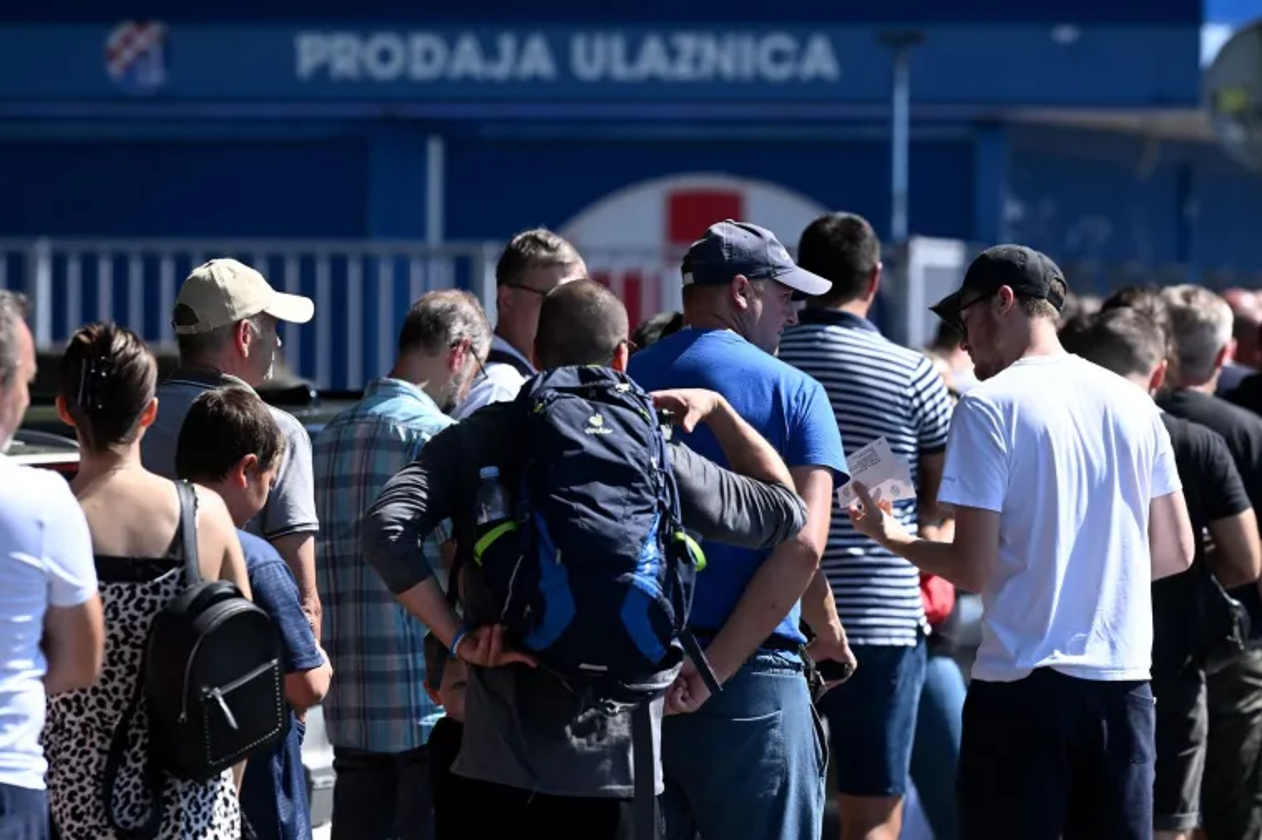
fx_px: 7008
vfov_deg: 6.9
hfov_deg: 10.3
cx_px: 631
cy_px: 420
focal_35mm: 200
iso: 400
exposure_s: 1/3200
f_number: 4
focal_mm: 200
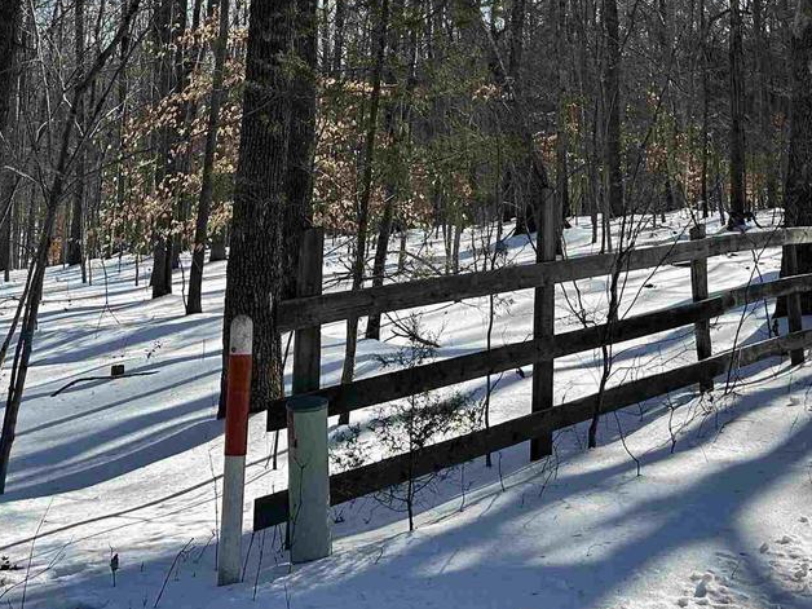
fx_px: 1290
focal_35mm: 55
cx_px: 502
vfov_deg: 24.8
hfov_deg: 34.8
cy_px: -59
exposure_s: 1/4016
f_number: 1.78
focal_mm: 6.86
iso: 80
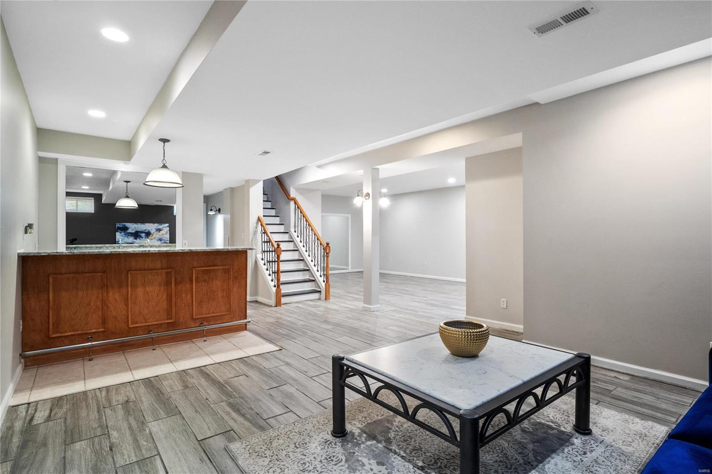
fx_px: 356
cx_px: 356
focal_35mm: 18
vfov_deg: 67.4
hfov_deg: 90.0
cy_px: 237
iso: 400
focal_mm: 9
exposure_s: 1/2
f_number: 8
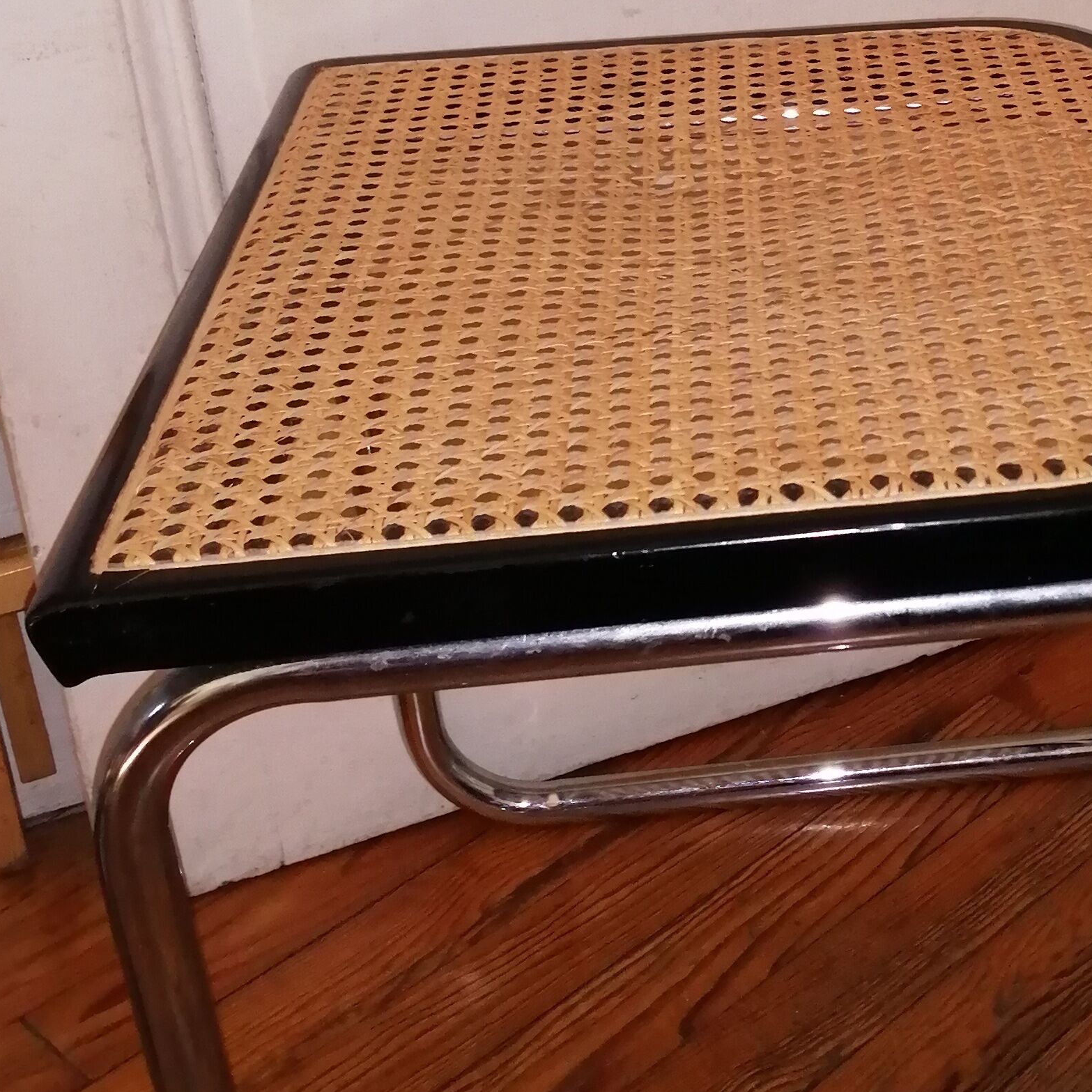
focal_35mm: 61
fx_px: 2177
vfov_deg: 27.6
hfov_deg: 27.5
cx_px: 905
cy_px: 219
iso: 200
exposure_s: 1/33.3
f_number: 1.8
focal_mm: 3.62
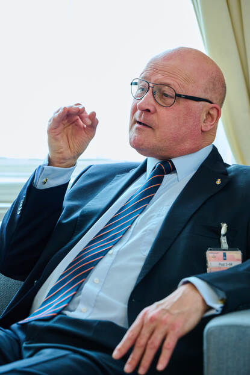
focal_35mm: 115
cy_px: 188
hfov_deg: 11.9
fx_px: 1198
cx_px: 125
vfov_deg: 17.8
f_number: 4
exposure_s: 1/100
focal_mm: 115
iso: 2500
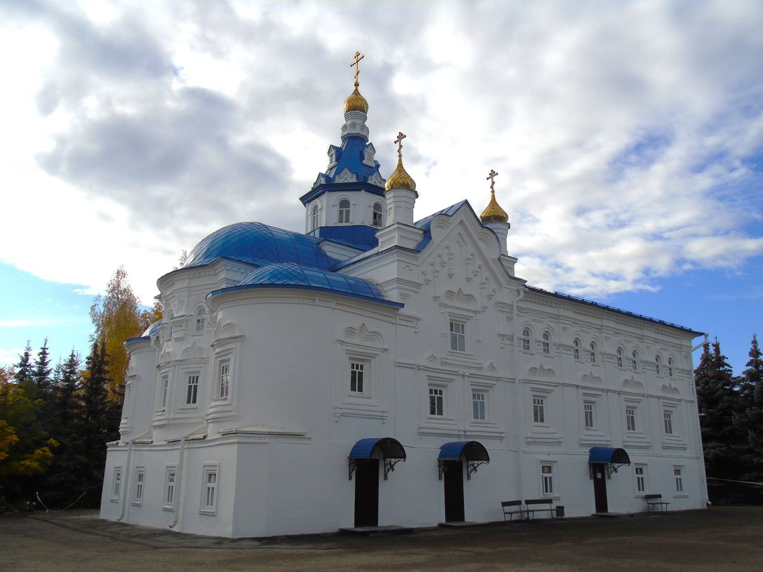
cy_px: 286
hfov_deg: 61.7
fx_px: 639
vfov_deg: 48.2
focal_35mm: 29
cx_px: 382
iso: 80
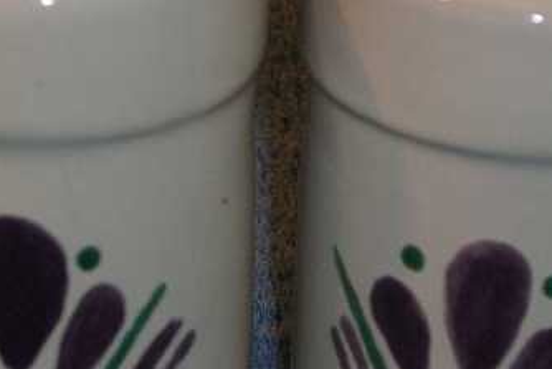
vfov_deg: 6.1
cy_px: 184
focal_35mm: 227
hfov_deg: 9.1
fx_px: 3482
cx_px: 258
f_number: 5.4
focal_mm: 23.7
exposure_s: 1/30
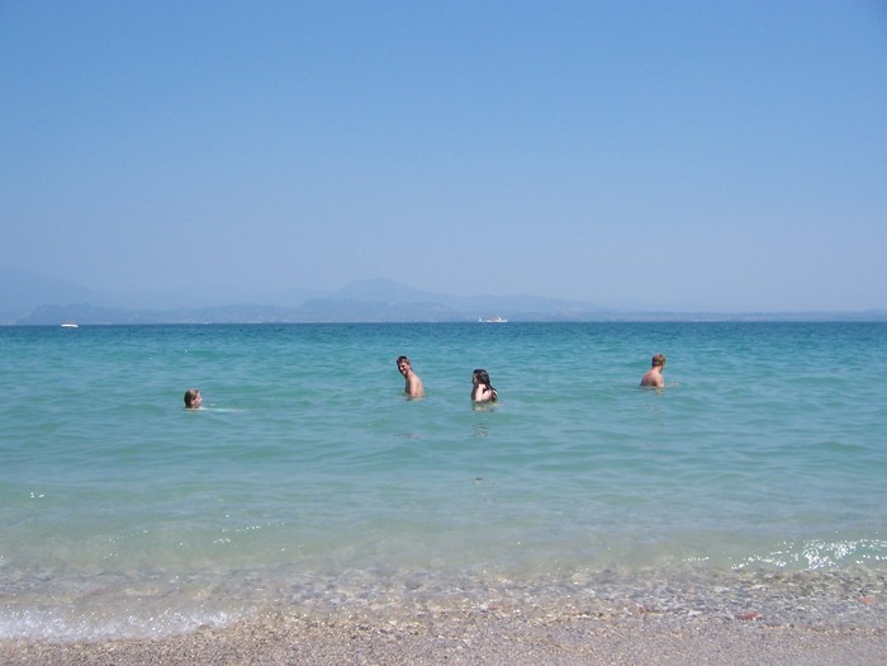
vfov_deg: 39.7
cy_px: 333
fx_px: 922
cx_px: 444
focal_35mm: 36
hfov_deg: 51.4
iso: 80
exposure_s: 1/640
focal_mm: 6.2
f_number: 4.5
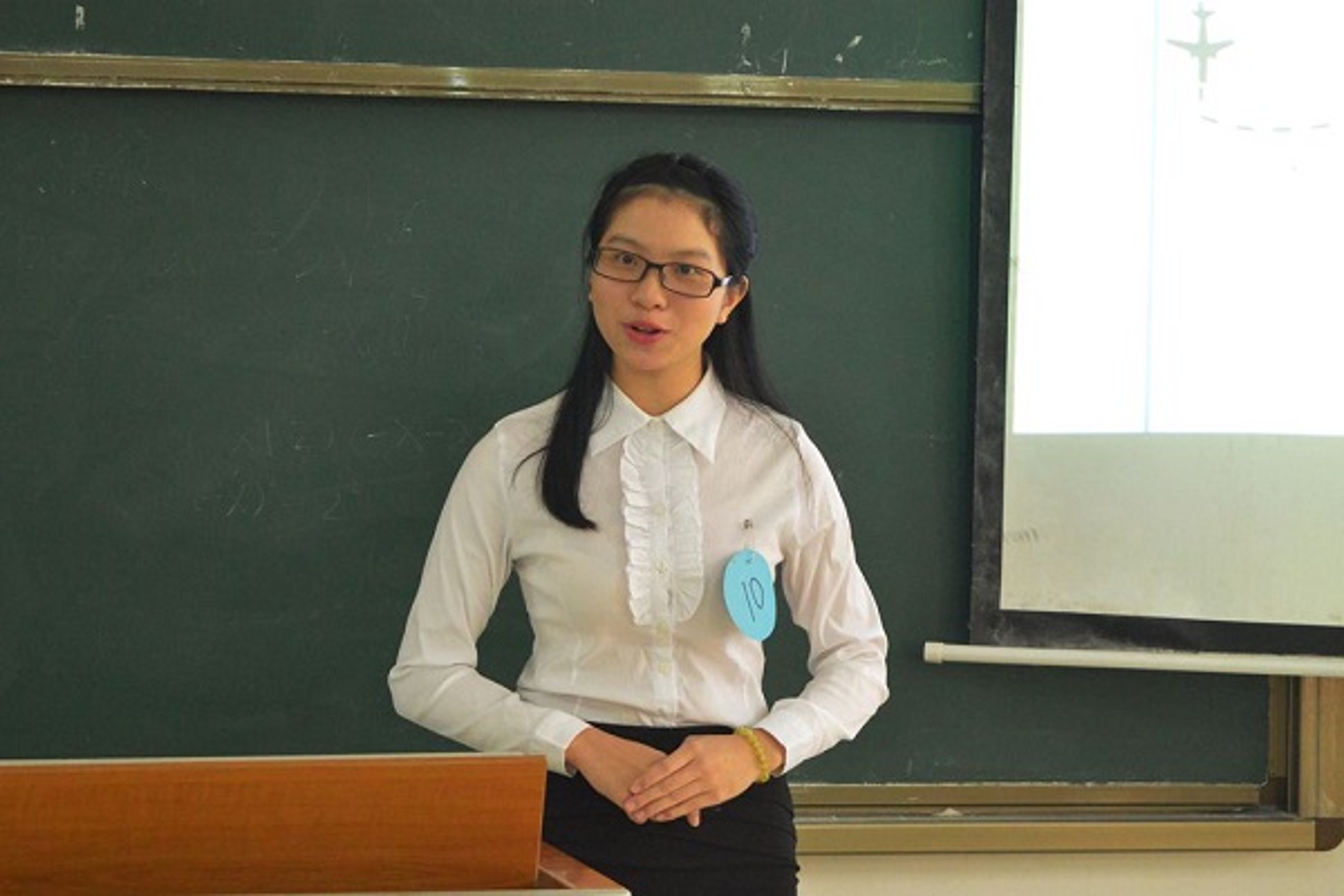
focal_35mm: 82
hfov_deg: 24.6
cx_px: 672
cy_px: 448
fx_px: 3080
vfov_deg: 16.6
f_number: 5.6
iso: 6400
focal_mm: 55
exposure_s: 1/50
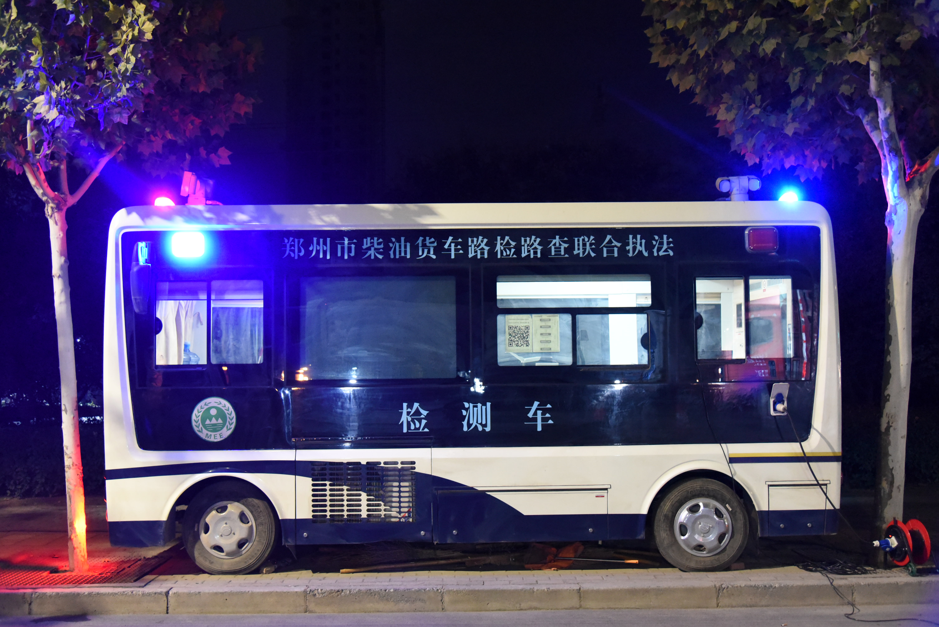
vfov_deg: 37.9
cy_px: 314
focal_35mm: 35
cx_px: 470
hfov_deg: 54.4
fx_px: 913
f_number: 4
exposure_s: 1/60
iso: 8000
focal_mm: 35
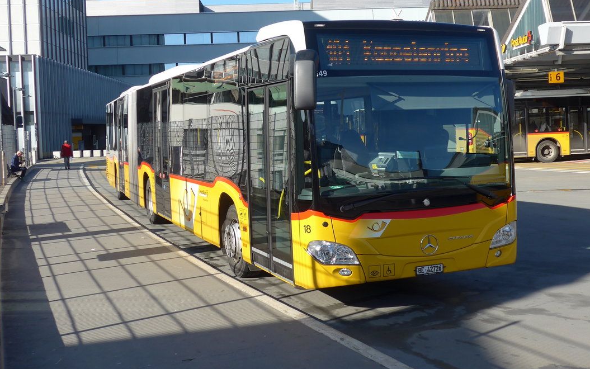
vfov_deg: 27.4
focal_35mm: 47
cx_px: 314
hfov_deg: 42.6
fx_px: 756
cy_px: 151
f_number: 2.8
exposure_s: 1/1000
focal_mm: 8
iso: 80
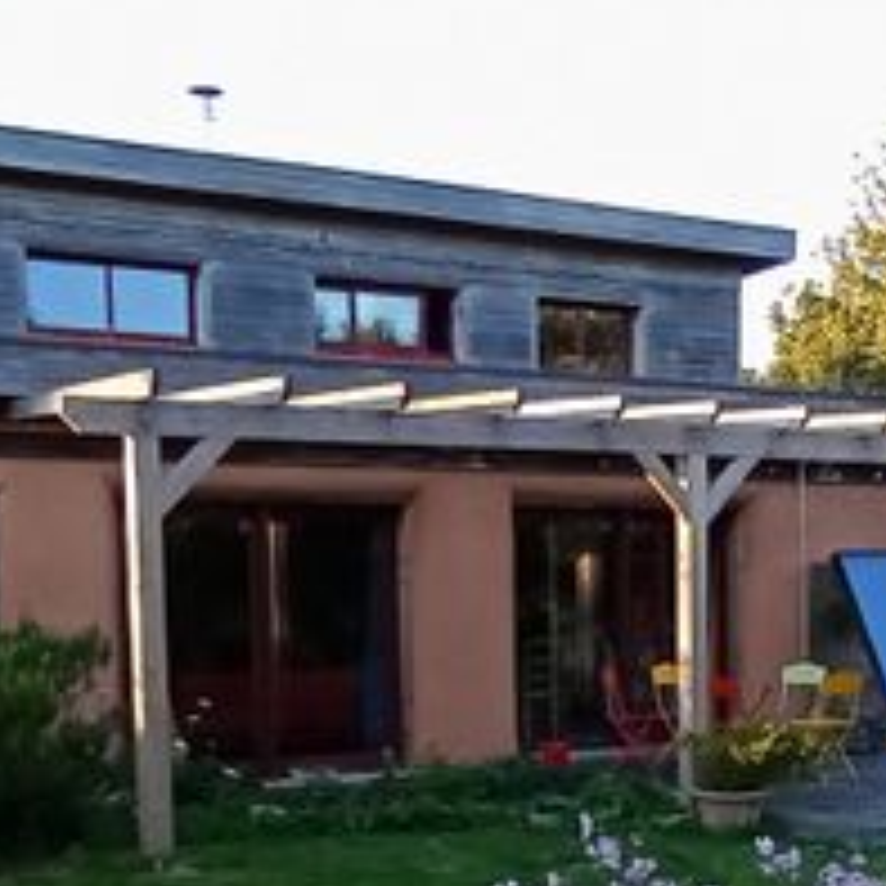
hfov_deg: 38.3
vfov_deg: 37.1
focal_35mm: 43
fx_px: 1245
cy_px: 769
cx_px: 648
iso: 51
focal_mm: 1.65
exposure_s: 1/109
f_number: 2.2
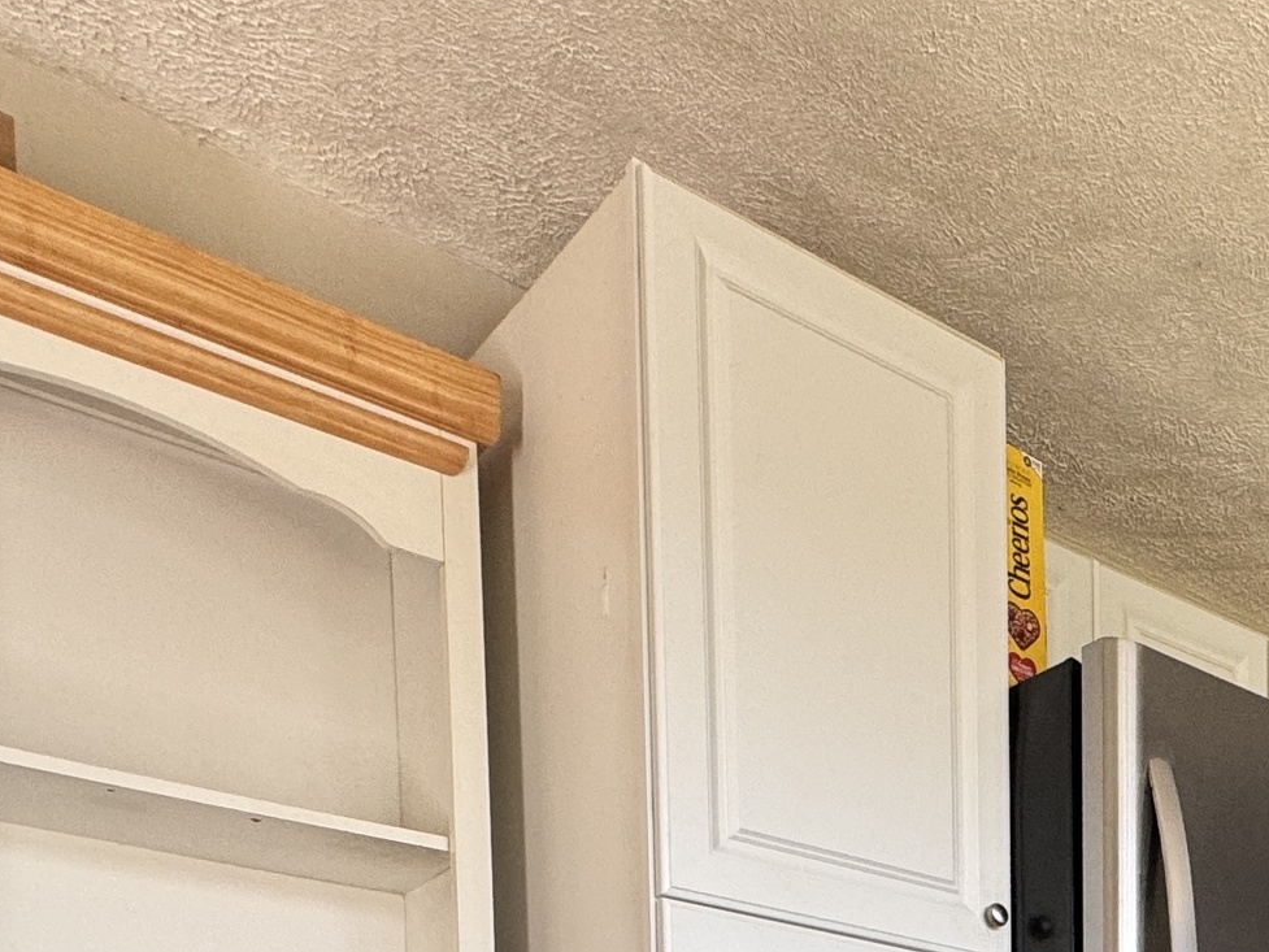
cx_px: 1342
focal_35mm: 44
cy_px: 1462
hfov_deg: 37.2
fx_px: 1613
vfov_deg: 24.6
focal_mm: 2.22
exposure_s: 1/99
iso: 100
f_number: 2.2
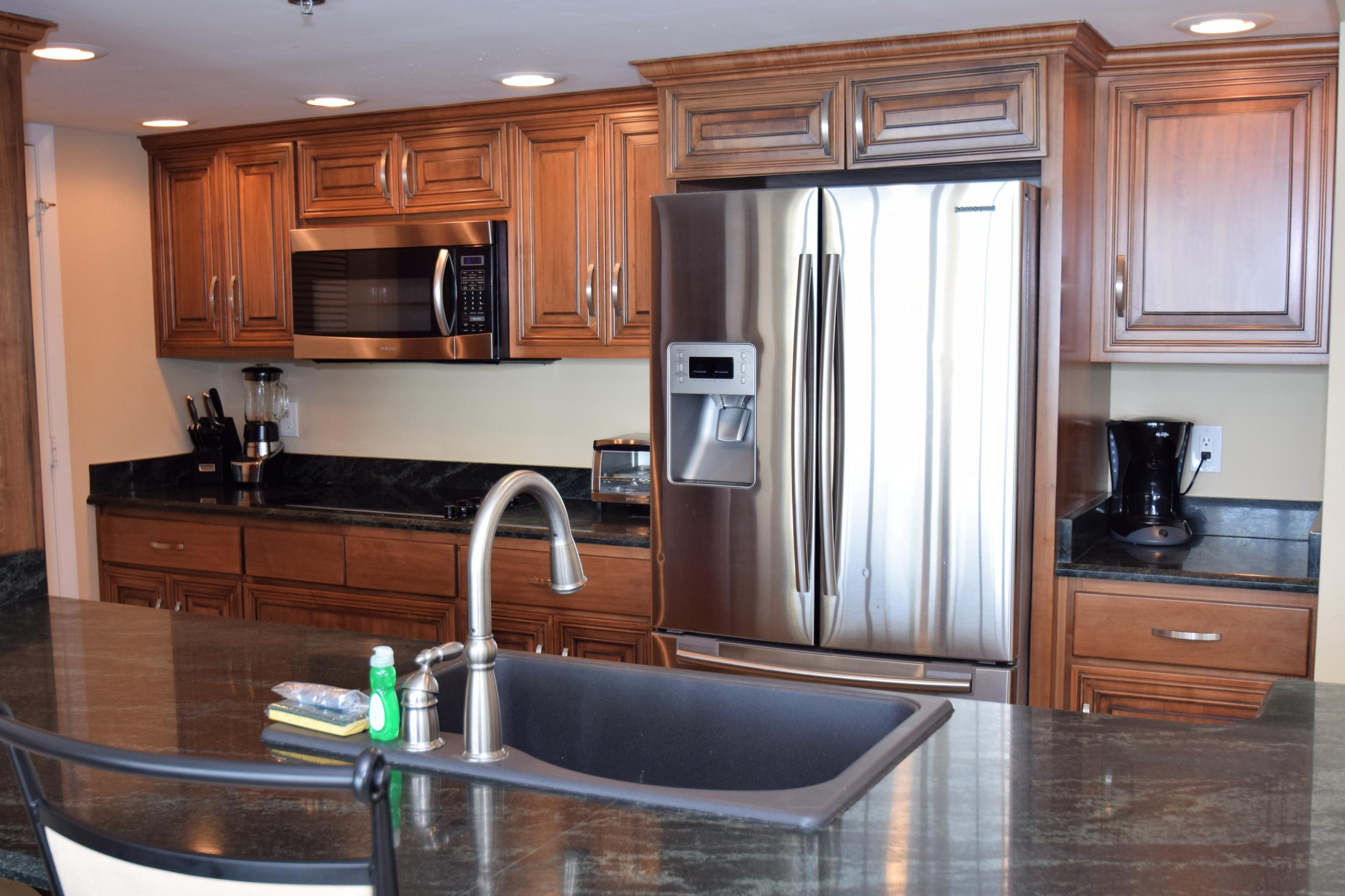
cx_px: 688
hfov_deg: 48.5
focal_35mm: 40
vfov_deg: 33.4
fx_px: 1494
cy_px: 461
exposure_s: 1/60
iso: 400
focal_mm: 24
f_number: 4.5
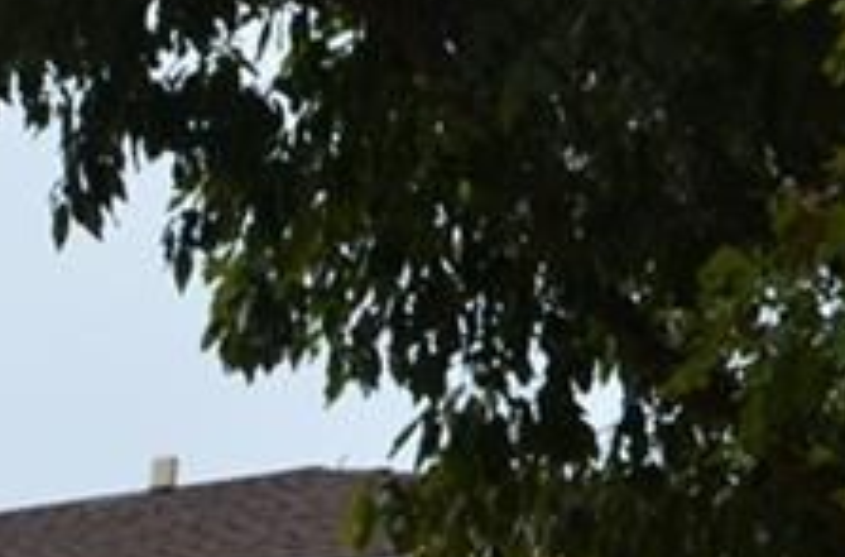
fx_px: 4842
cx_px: -375
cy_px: 1101
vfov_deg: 6.4
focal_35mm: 207
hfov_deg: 9.7
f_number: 8
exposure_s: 1/250
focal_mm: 30
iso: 100
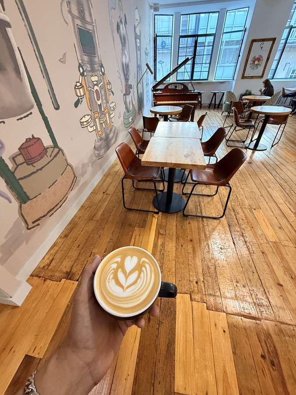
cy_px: 198
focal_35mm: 14
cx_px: 148
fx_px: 160
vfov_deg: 102.1
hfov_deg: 85.7
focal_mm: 2.22
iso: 500
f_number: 2.2
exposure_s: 1/60
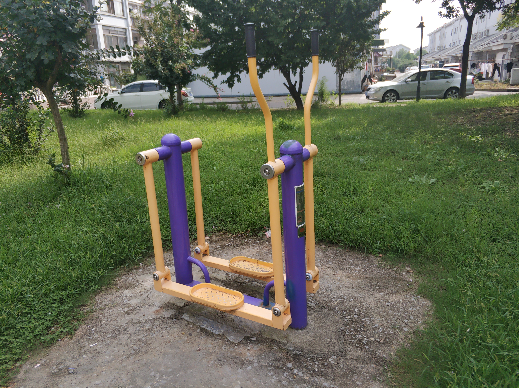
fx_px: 404
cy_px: 194
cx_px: 260
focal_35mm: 27
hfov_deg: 65.4
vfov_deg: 51.3
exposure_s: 1/991
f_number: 1.8
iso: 177
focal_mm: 3.82
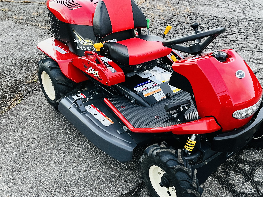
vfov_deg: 38.7
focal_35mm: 37
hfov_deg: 50.0
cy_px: 99
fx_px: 281
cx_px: 151
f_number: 1.6
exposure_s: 1/60
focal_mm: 5.1
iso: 400
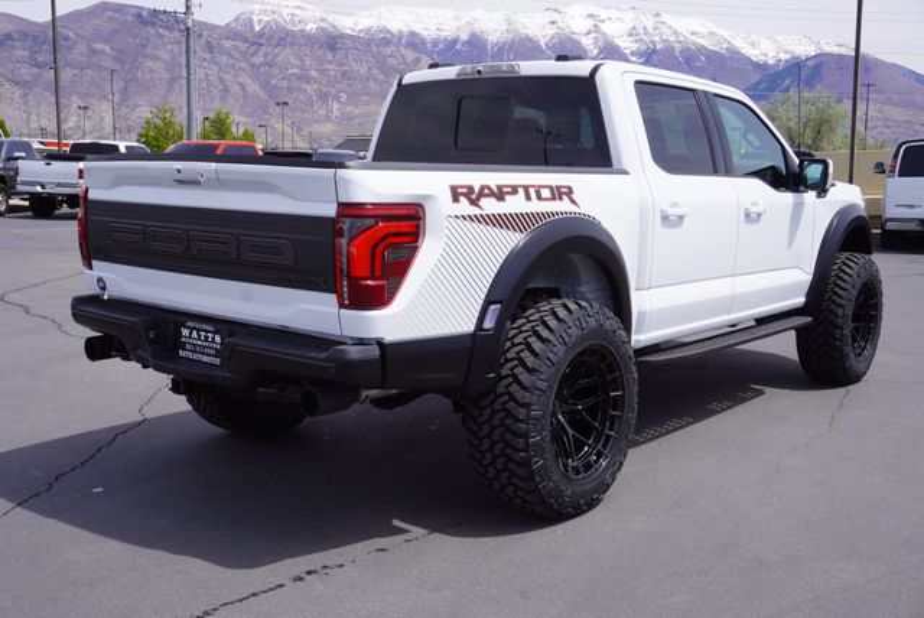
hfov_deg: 49.5
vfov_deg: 34.3
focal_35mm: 39
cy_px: 309
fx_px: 1002
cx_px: 462
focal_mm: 26
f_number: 11
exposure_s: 1/160
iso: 100
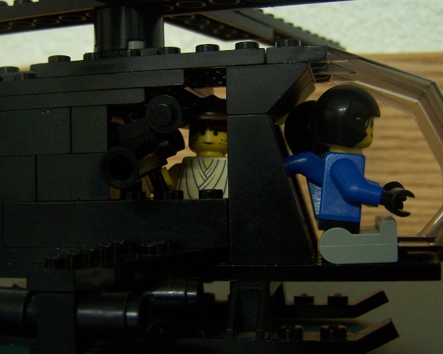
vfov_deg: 28.1
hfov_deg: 34.6
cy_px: 183
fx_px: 708
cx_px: 175
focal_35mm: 54
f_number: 2.8
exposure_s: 1/8
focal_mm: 6.3
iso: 140
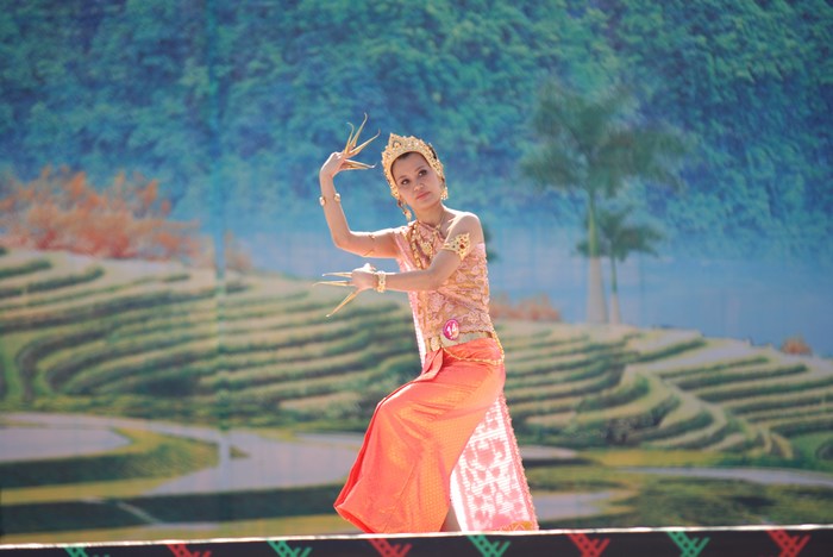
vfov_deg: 5.0
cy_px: 278
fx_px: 6426
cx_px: 416
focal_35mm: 278
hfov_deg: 7.4
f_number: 3.2
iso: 100
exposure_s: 1/640
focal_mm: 185
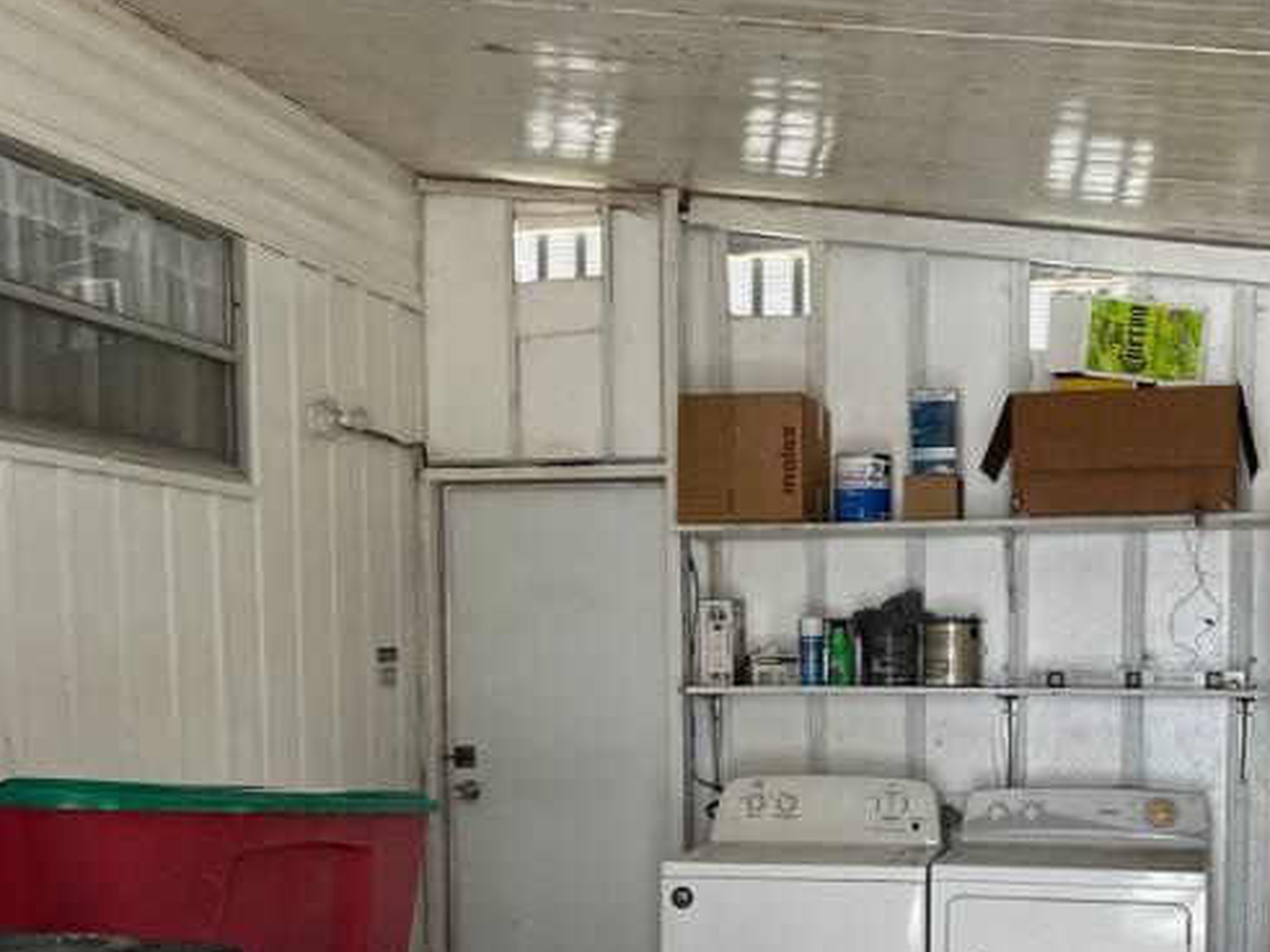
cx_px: 866
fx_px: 1651
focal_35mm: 45
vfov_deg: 31.4
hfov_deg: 41.4
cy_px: 754
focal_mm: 5.1
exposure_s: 1/121
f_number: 1.6
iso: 80
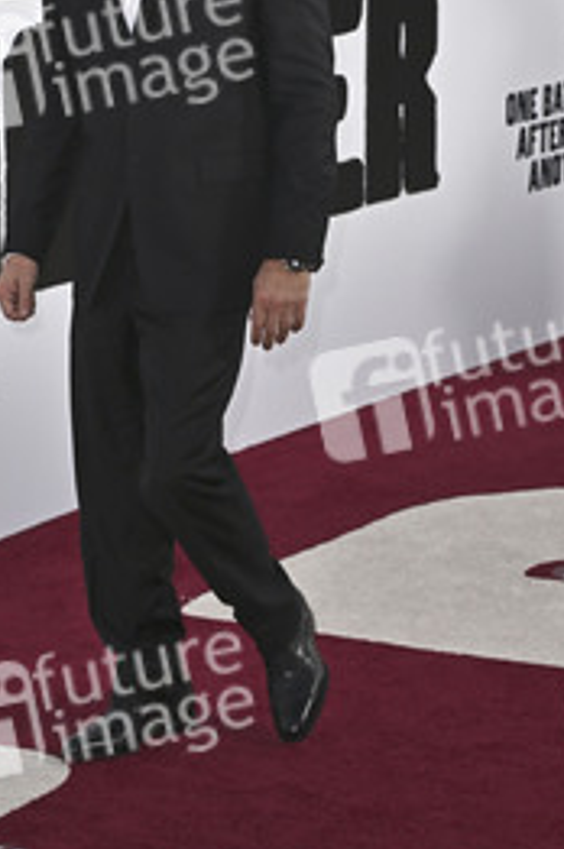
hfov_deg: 15.6
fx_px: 2050
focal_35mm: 87
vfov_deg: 23.2
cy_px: 224
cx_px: 182
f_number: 5
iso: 800
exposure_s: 1/320
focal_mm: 57
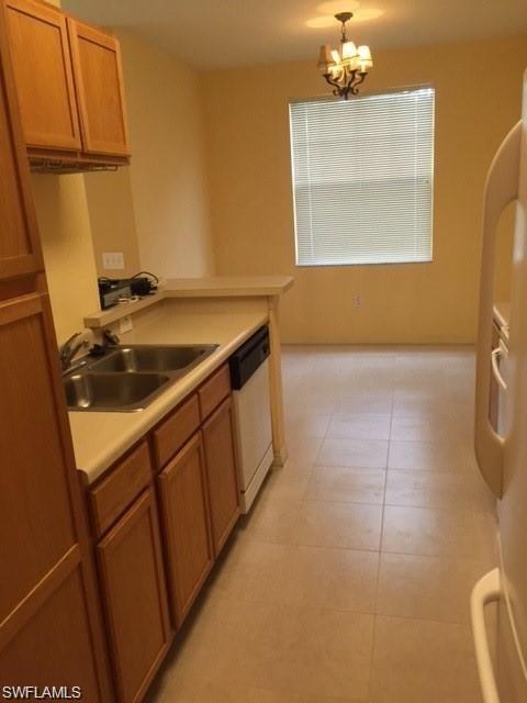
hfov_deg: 48.2
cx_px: 264
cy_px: 352
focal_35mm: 29
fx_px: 589
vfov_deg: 61.7
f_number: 2.2
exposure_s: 1/30
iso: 50
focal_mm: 4.15
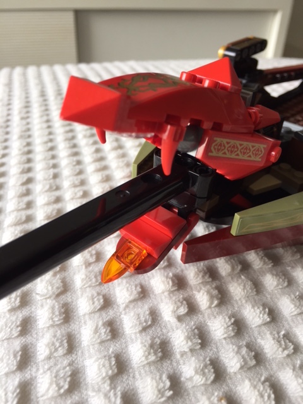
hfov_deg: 48.2
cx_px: 152
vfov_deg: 61.7
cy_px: 202
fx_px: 338
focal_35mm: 29
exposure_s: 1/60
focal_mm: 4.15
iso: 32
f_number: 2.2
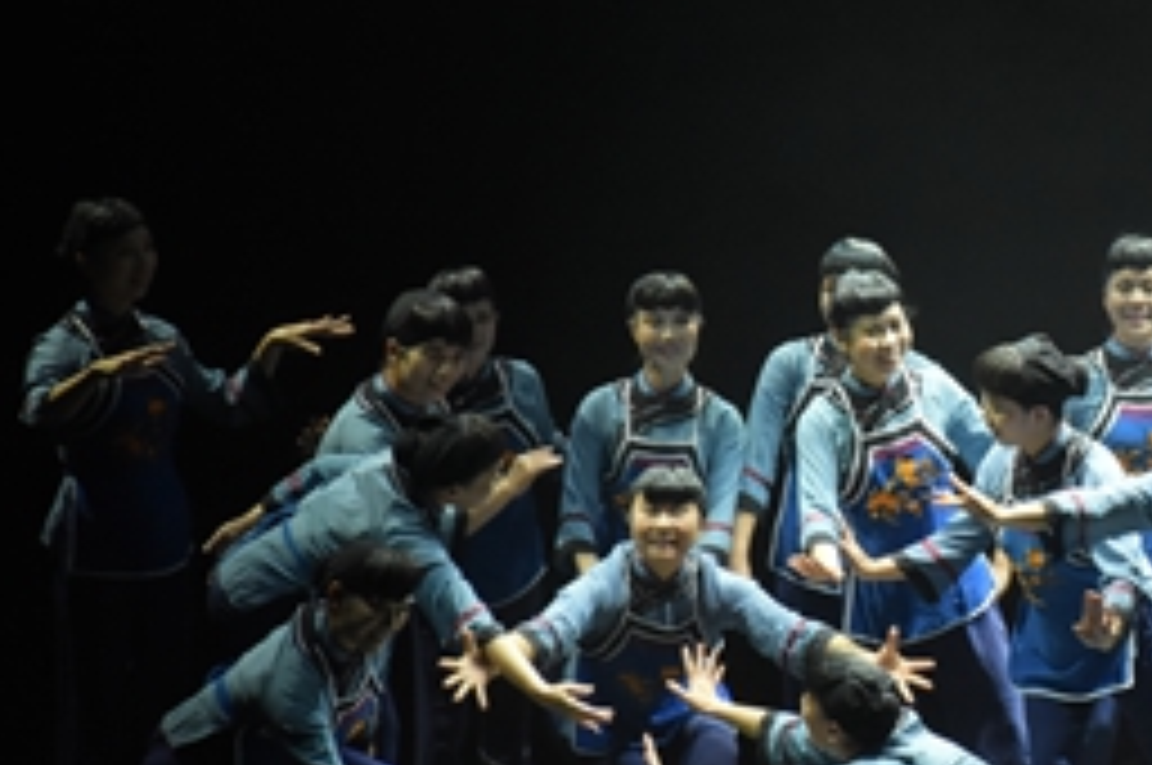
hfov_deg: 7.0
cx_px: 1040
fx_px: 9364
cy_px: 335
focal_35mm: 293
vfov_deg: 4.7
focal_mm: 100
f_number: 7.1
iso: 2000
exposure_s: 1/125
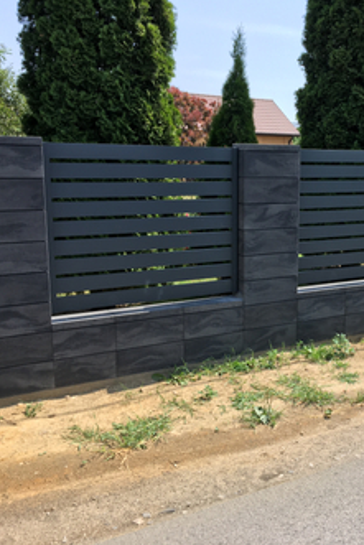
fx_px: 621
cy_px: 271
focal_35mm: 41
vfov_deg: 47.4
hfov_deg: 31.7
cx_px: 295
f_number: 2.2
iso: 25
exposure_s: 1/769
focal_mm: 4.15
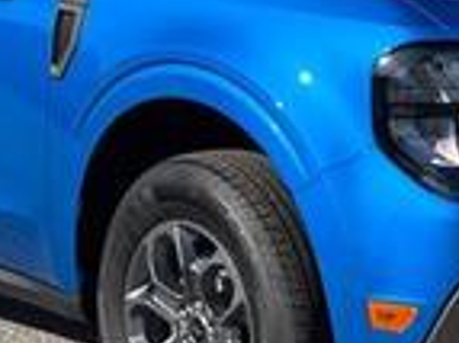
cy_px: 93
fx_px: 2239
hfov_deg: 11.7
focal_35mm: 169
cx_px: 257
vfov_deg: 8.8
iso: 64
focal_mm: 6.76
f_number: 1.78
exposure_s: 1/3096
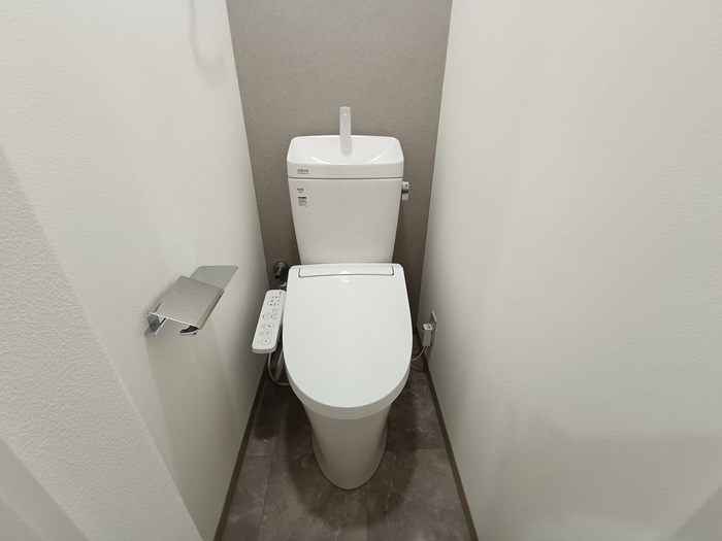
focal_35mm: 16
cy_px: 270
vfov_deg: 78.1
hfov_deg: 94.5
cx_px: 361
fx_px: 334
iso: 500
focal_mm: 1.68
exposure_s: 1/60
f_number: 2.2
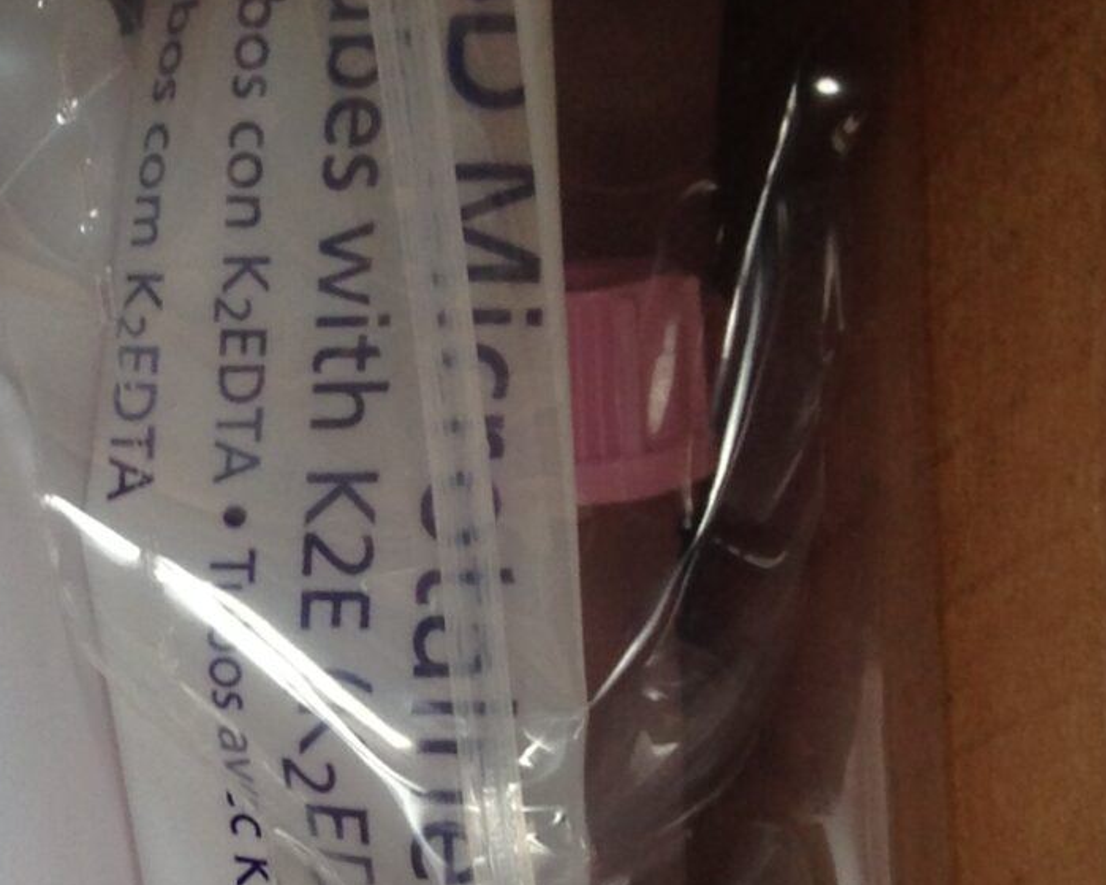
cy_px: 1197
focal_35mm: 118
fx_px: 3862
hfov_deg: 15.5
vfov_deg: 12.6
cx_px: -354
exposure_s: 1/30
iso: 50
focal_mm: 4.12
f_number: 2.4
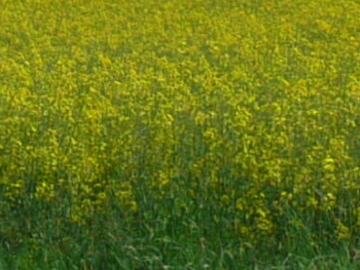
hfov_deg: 7.5
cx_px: 30
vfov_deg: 5.5
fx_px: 2737
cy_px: -265
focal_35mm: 263
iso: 100
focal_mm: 5.8
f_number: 3.7
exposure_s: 1/1000
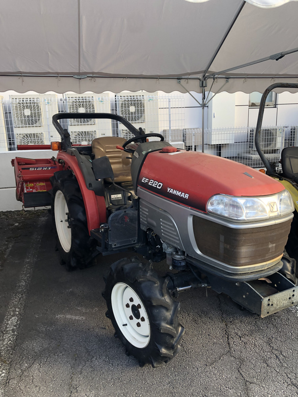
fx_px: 321
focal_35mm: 28
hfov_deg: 49.7
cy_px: 198
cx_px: 149
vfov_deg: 63.4
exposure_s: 1/120
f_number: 1.8
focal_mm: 4
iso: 25
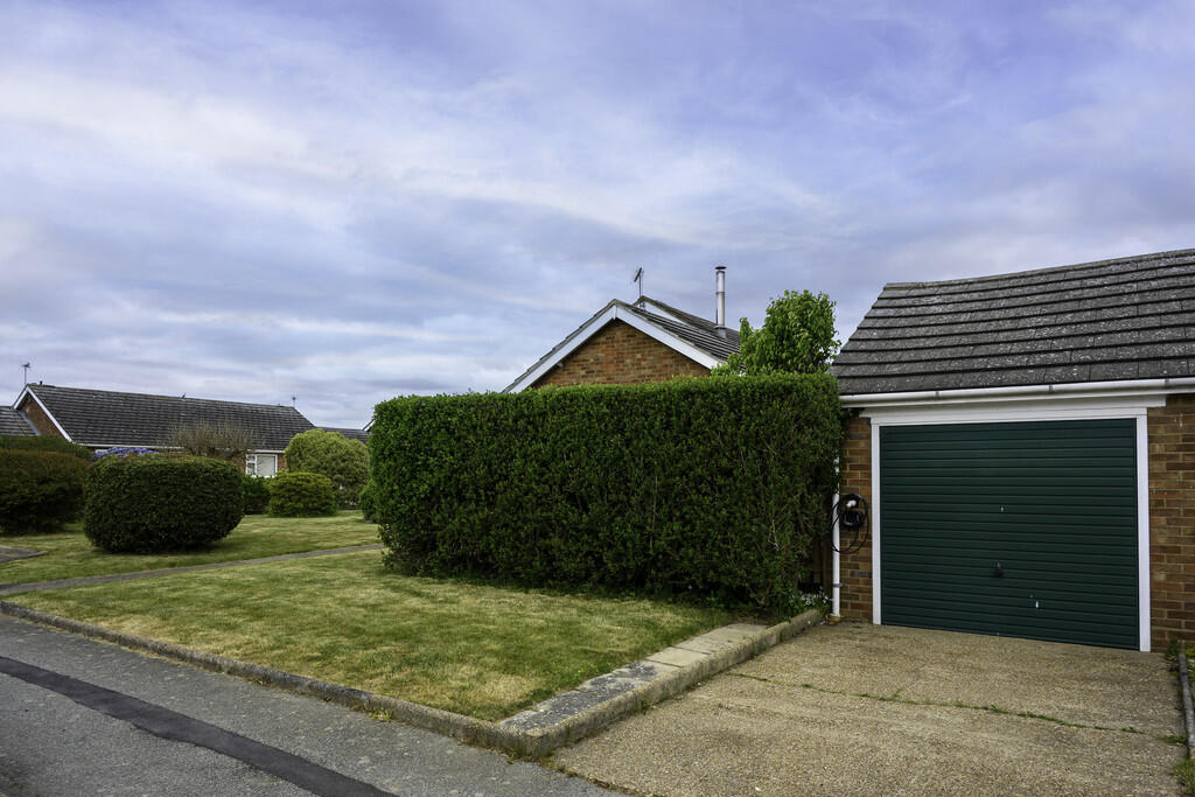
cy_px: 398
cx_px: 598
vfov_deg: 53.1
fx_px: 797
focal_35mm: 24
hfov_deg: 73.7
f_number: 5.6
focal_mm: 24
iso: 320
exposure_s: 1/1250
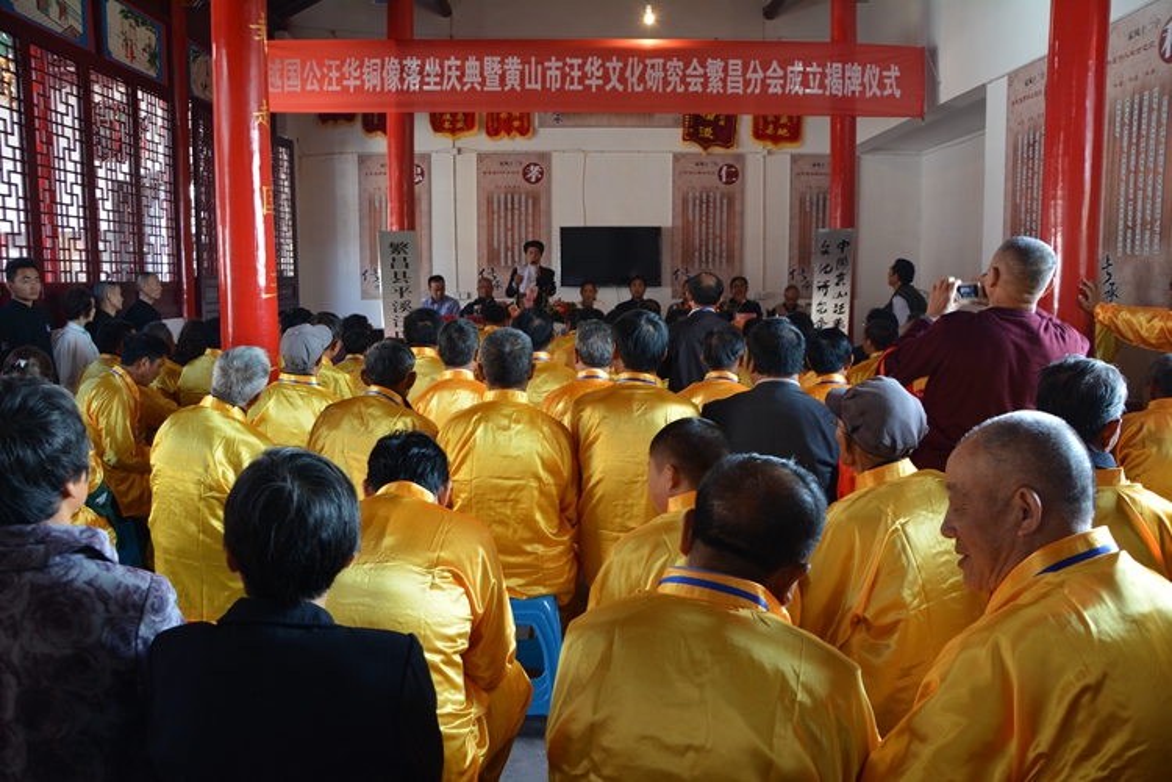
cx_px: 586
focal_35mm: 27
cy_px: 391
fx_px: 879
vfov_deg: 47.9
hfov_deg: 67.4
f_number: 4
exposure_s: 1/60
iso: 400
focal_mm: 18
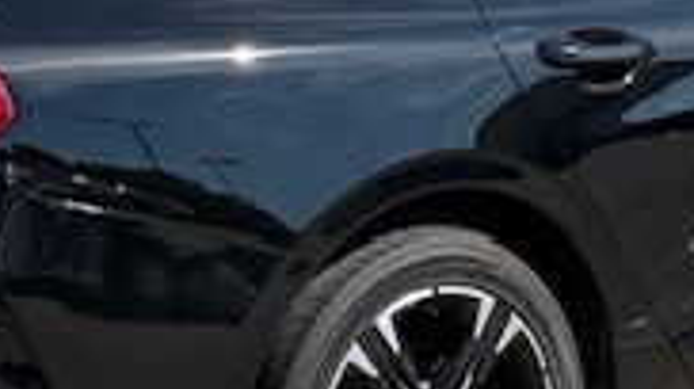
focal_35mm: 184
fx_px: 3383
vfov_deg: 6.6
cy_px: 88
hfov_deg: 11.7
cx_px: 469
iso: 64
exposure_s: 1/2865
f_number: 1.78
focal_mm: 6.76
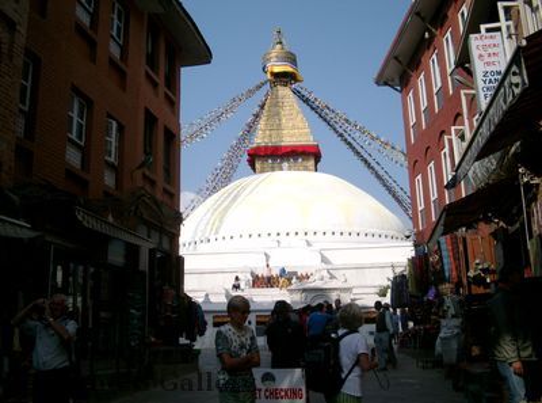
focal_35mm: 37
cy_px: 202
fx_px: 577
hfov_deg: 50.3
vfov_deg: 38.4
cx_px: 271
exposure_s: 1/800
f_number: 5
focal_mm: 7.6
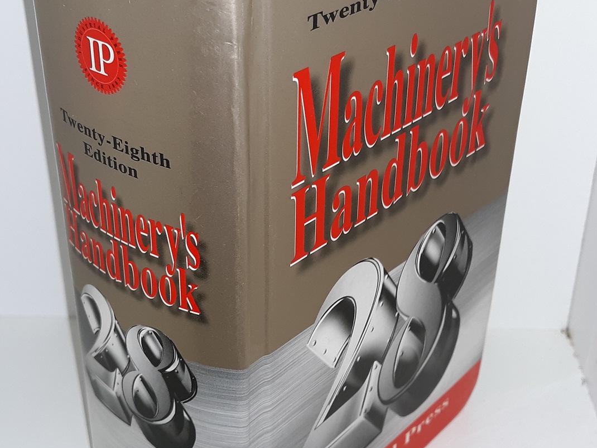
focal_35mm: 54
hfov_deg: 35.5
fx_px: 932
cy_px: 225
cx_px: 281
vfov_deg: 27.0
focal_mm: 3.7
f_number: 1.7
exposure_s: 1/120
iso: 40
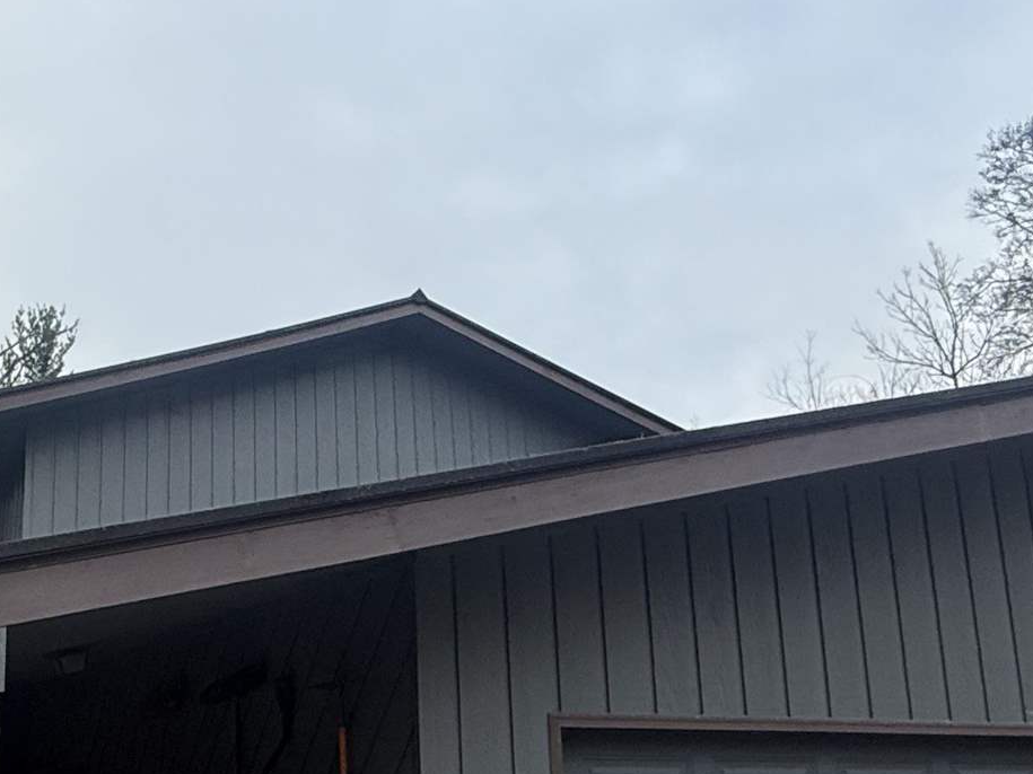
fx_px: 1402
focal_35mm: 47
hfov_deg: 39.4
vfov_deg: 30.8
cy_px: 464
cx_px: 263
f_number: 2.2
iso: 50
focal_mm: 2.22
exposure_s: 1/569
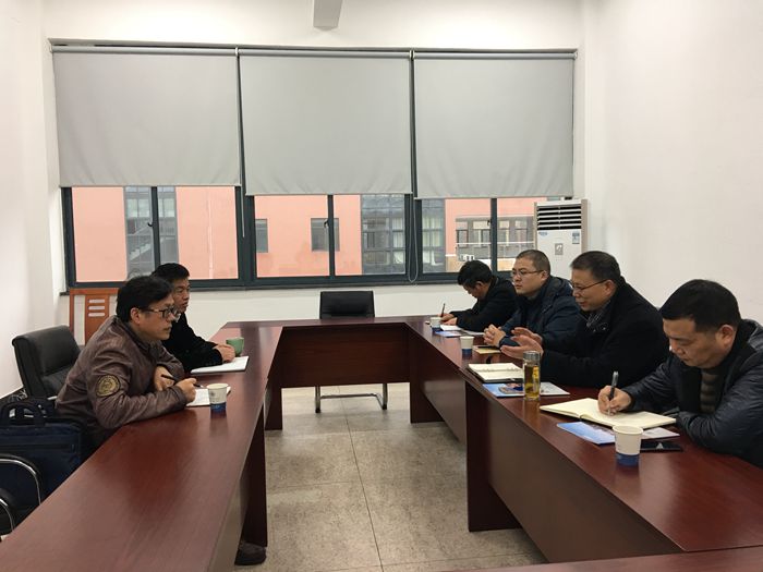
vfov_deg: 48.2
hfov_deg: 61.7
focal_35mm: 29
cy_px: 286
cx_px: 382
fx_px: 639
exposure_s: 1/17
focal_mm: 4.15
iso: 40
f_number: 2.2
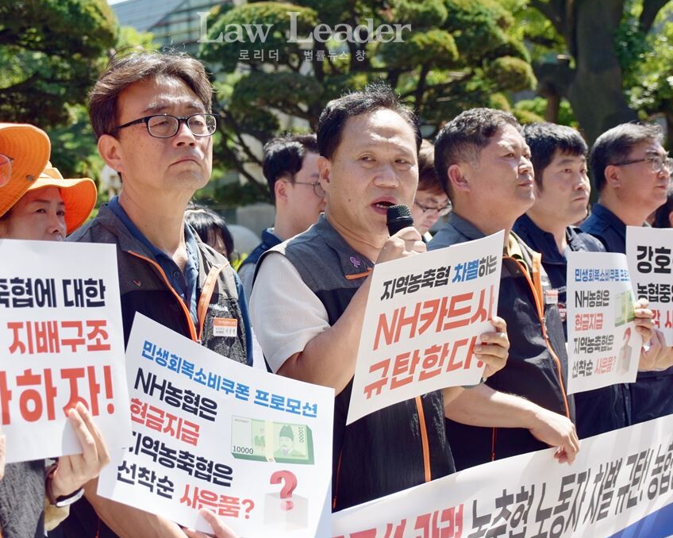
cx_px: 292
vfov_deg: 22.5
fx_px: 1354
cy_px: 270
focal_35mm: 68
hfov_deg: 27.9
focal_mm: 40
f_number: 4.8
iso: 100
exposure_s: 1/1000
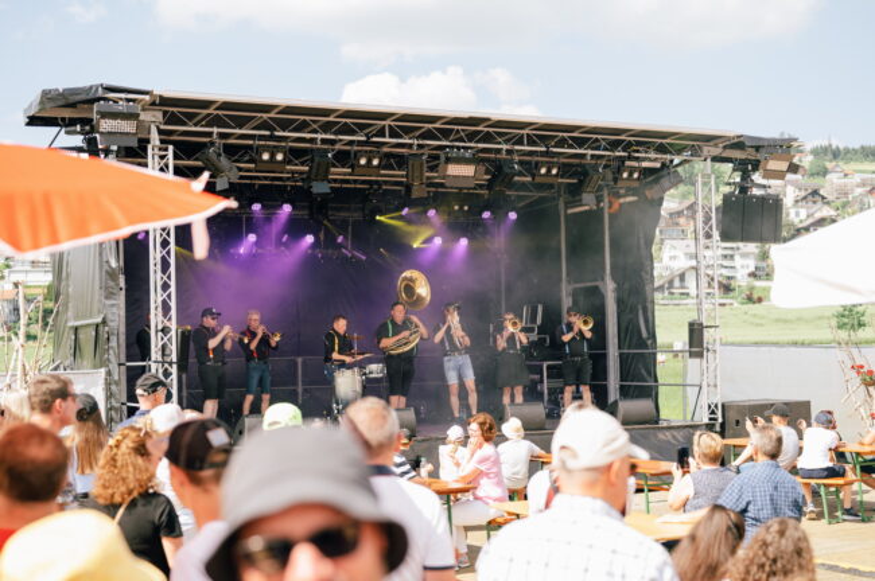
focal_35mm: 50
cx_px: 438
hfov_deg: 39.6
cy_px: 290
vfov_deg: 26.9
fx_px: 1214
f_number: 2.8
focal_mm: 50
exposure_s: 1/800
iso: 100
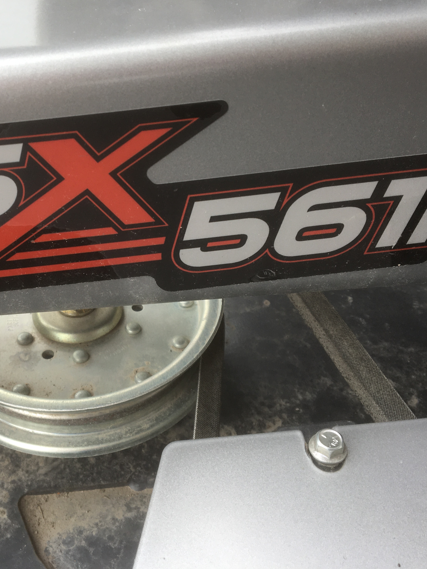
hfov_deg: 36.2
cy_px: 284
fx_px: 641
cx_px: 121
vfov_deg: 47.9
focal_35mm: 39
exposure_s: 1/151
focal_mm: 4.15
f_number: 2.2
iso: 25
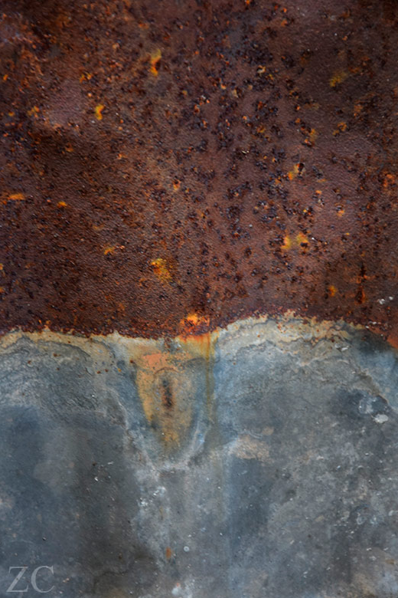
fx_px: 2678
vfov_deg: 12.7
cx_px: 203
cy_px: 294
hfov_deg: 8.5
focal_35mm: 162
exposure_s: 1/60
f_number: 5.6
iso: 500
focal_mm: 105
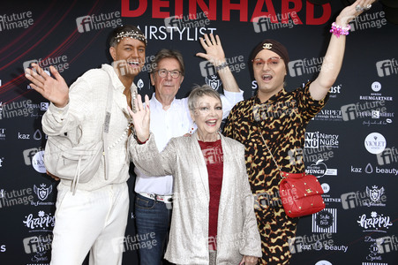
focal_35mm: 36
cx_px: 199
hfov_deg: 53.2
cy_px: 132
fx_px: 398
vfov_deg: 36.8
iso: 500
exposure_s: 1/200
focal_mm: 36
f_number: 5.6
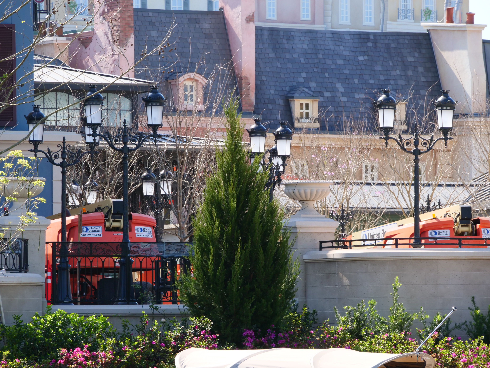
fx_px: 4247
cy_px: 184
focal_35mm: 300
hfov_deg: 6.6
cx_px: 245
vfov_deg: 5.0
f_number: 10
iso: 800
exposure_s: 1/320
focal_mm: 150
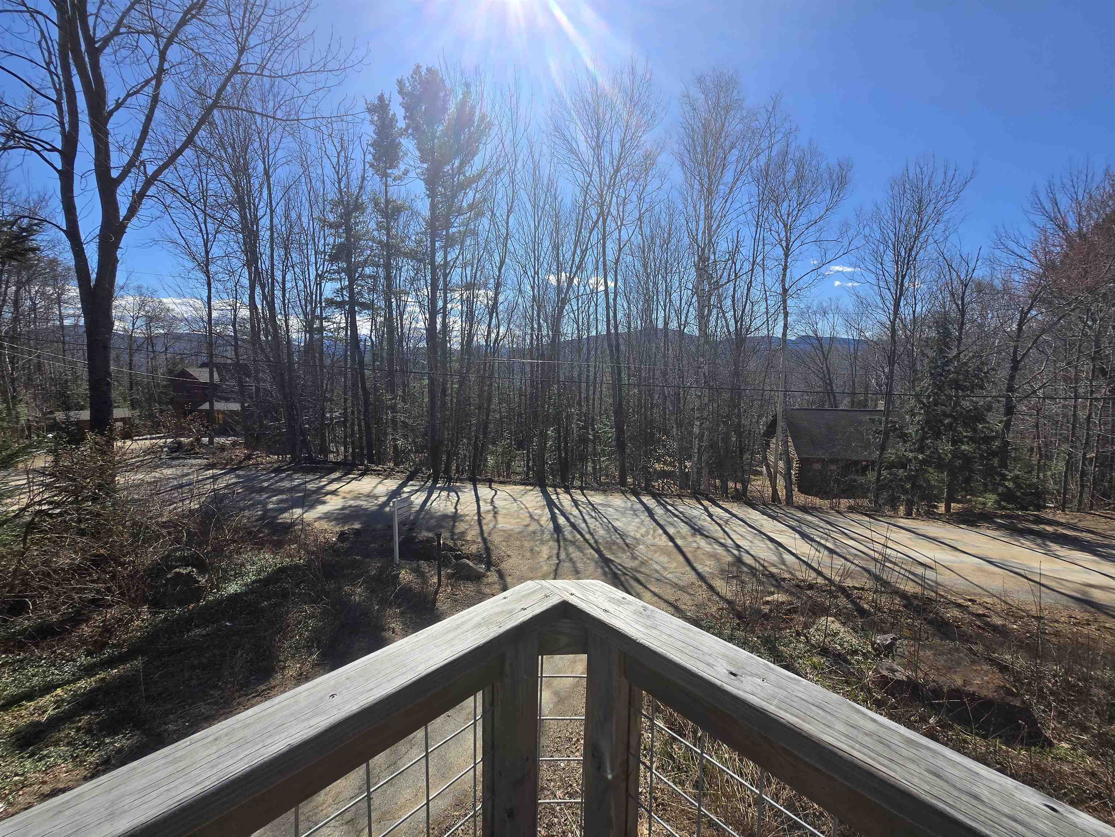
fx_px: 419
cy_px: 418
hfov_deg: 106.2
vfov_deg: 89.9
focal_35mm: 13
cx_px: 558
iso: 25
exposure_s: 1/1173
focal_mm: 1.7
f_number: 2.2
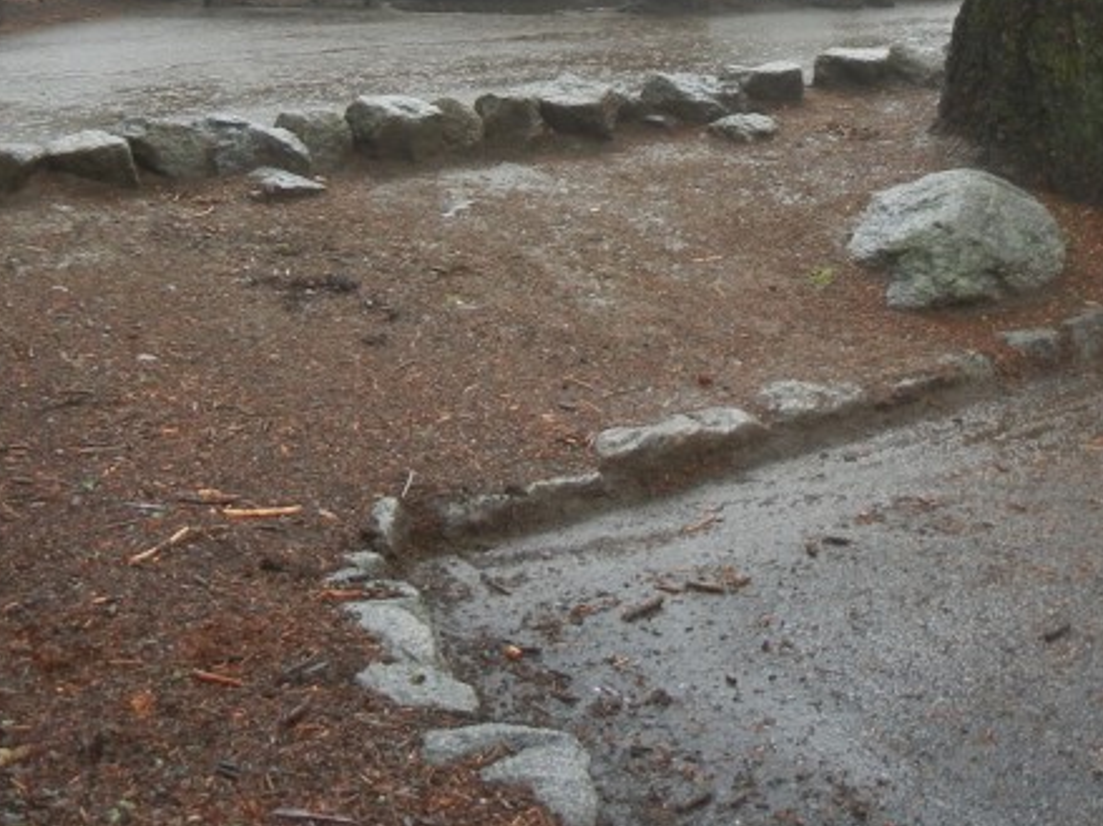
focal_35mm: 70
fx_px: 2230
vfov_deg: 19.9
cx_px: 683
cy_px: -118
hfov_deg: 27.7
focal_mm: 5.4
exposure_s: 1/60
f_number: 3.5
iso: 225
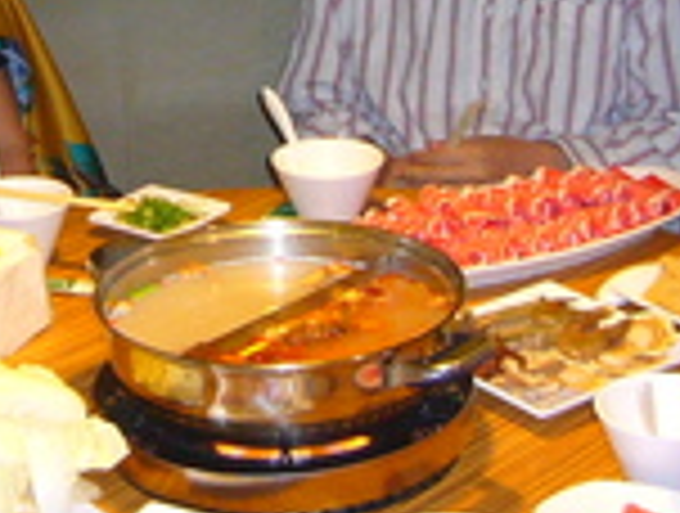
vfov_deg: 13.3
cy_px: 126
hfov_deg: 17.5
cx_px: 135
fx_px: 2186
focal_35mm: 111
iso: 125
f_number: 2.8
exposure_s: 1/8
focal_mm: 4.6
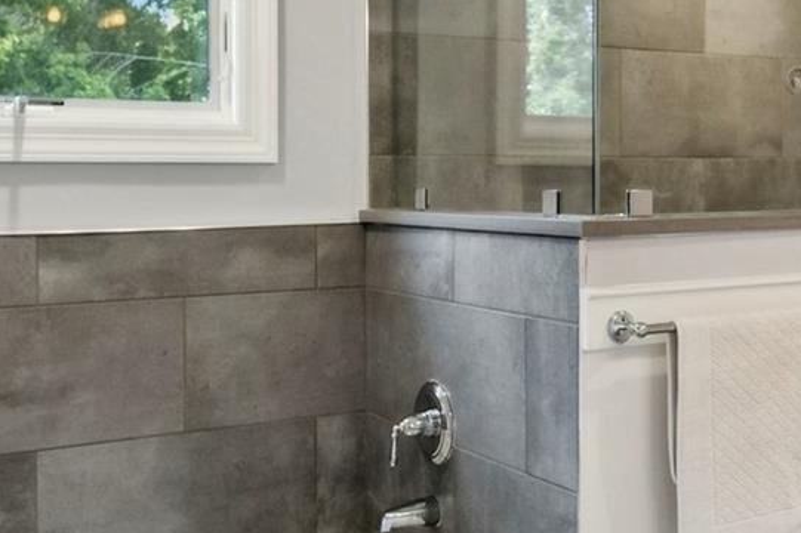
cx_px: 638
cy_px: 216
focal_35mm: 53
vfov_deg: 25.4
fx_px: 1178
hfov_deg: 36.3
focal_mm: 14
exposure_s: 1/40
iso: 800
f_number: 8
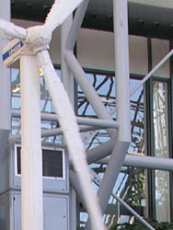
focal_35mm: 191
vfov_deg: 10.0
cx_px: 0
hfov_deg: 7.8
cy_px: 360
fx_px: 1271
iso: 50
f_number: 2.8
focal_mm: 8.9
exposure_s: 1/30
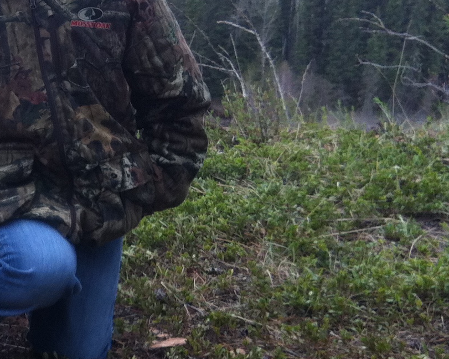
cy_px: 197
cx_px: -202
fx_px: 1449
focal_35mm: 109
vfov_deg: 14.1
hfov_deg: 16.3
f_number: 2.8
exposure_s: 1/140
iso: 80
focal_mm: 3.85
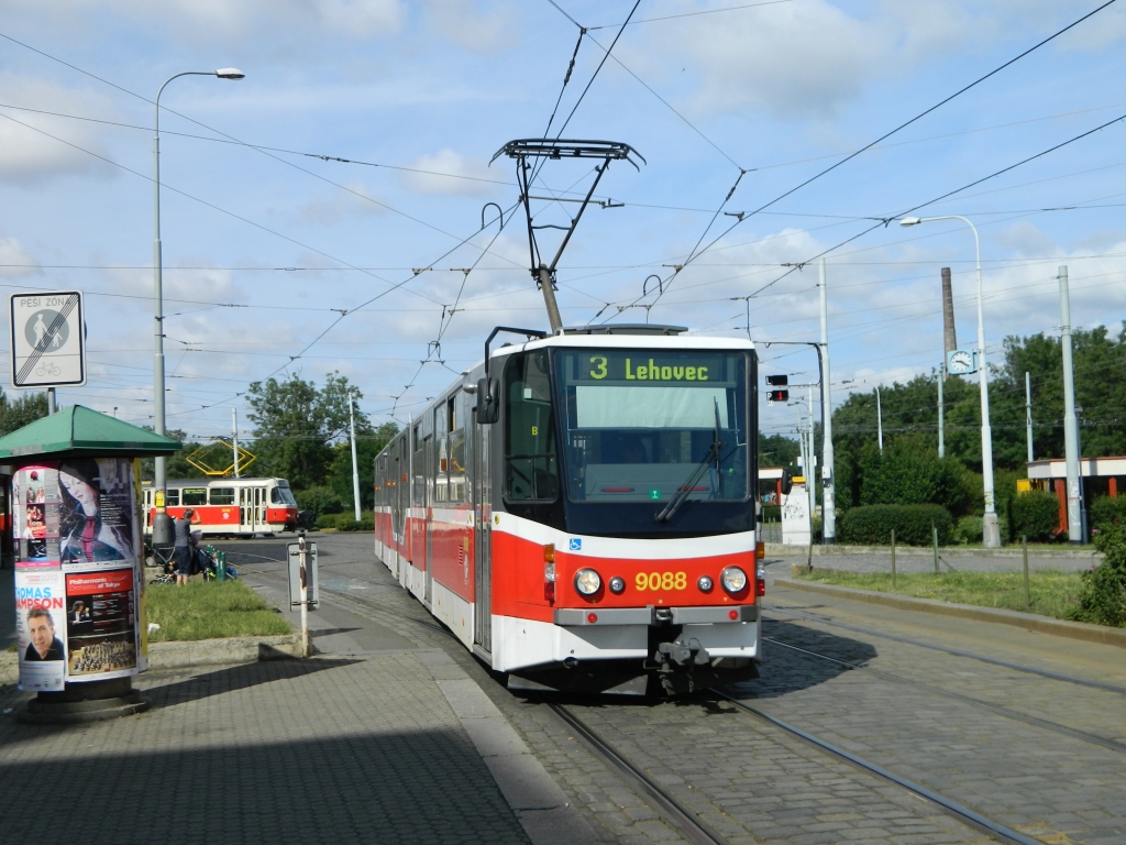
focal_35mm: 41
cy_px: 422
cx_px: 563
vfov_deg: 35.1
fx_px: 1334
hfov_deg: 45.8
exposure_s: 1/160
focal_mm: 7.3
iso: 80
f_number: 9.8
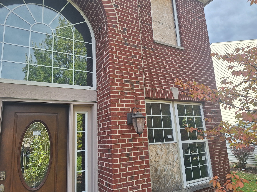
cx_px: 128
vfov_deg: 58.9
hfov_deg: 73.9
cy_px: 96
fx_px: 171
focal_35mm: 23
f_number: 1.8
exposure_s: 1/712
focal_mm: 5.54
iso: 40
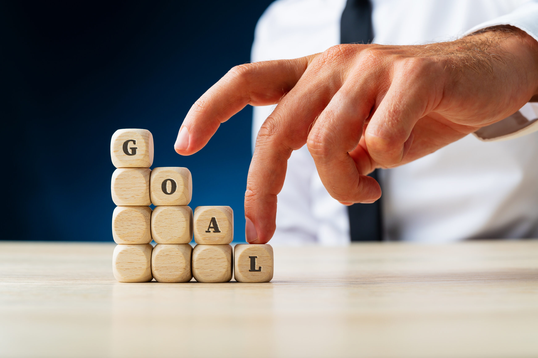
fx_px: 851
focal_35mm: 57
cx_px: 269
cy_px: 179
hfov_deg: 35.1
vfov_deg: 23.7
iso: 100
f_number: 8
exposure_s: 1/160
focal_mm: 57
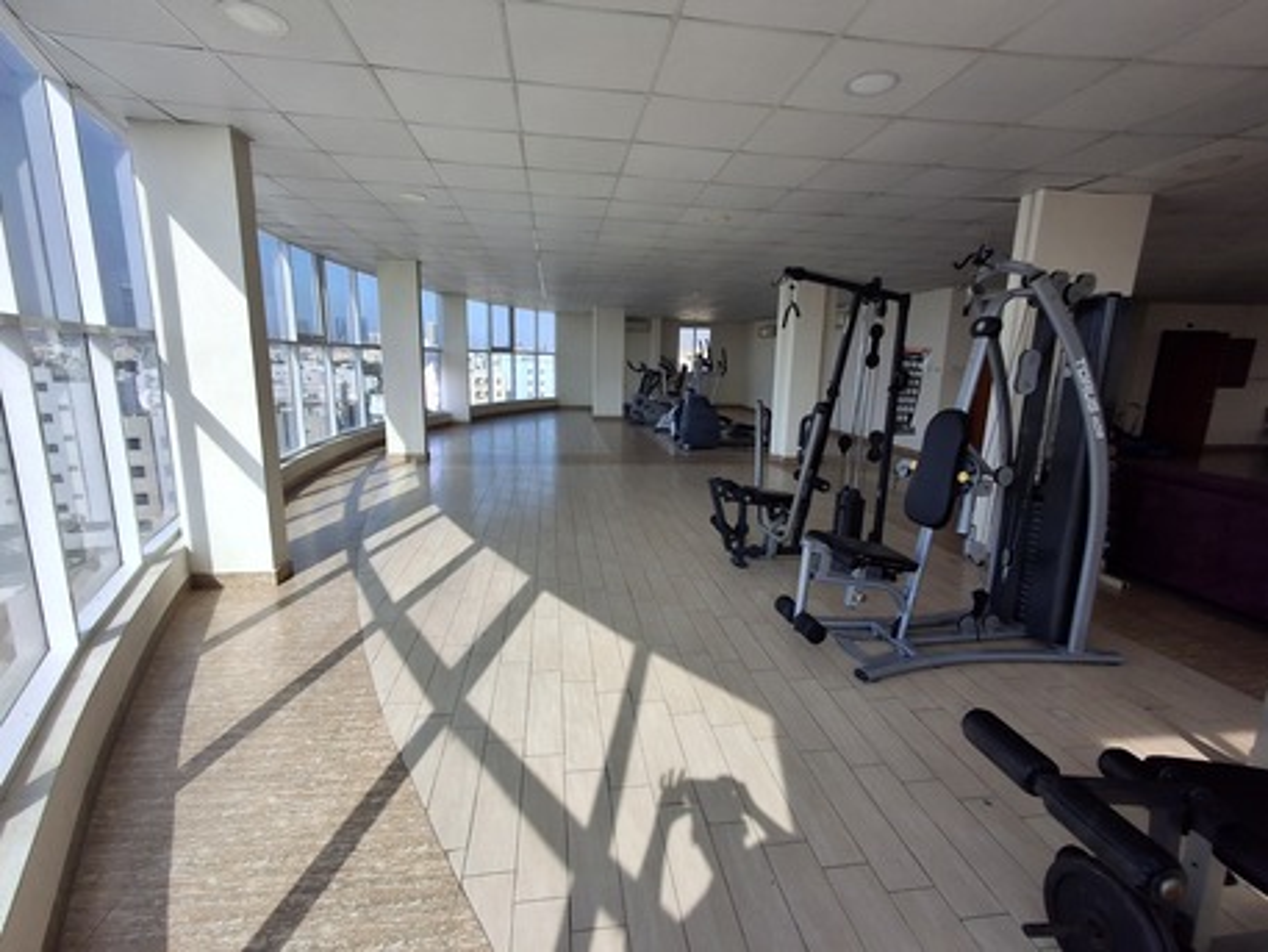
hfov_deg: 94.5
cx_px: 634
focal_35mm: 16
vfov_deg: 78.1
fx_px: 586
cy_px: 476
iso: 40
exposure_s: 1/100
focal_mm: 1.64
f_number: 2.2
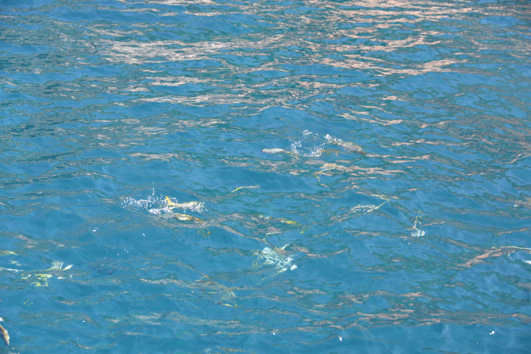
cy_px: 177
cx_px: 266
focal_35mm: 78
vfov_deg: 17.5
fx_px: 1151
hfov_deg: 26.0
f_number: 5.6
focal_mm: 78
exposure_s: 1/160
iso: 100
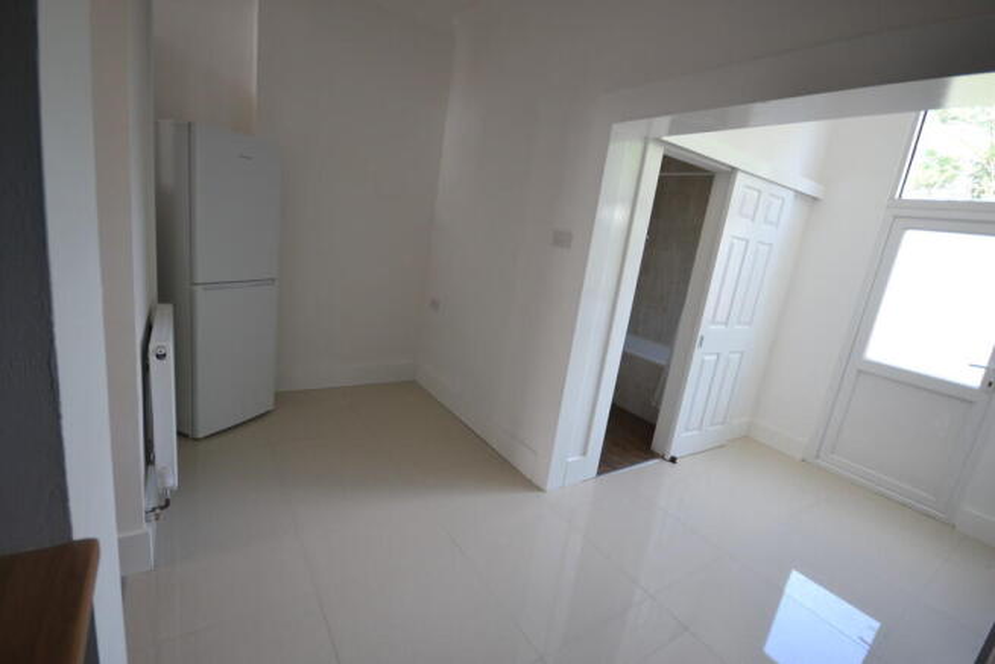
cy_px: 332
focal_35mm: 15
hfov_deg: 100.4
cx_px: 498
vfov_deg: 77.4
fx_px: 415
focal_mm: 10
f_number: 4.5
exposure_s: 1/80
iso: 400
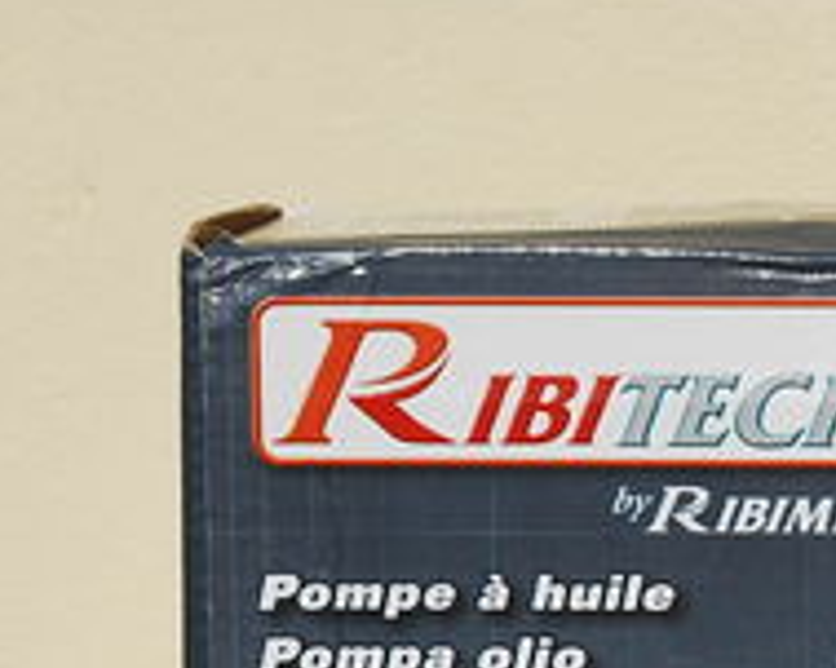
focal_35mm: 246
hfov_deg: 7.8
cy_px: 863
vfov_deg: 6.2
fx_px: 6096
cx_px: 933
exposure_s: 1/320
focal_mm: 55
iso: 100
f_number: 9
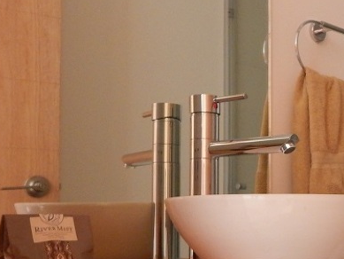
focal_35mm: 63
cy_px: 191
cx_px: 373
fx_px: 626
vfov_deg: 23.1
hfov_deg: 28.1
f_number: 3
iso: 400
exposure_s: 1/10
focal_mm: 4
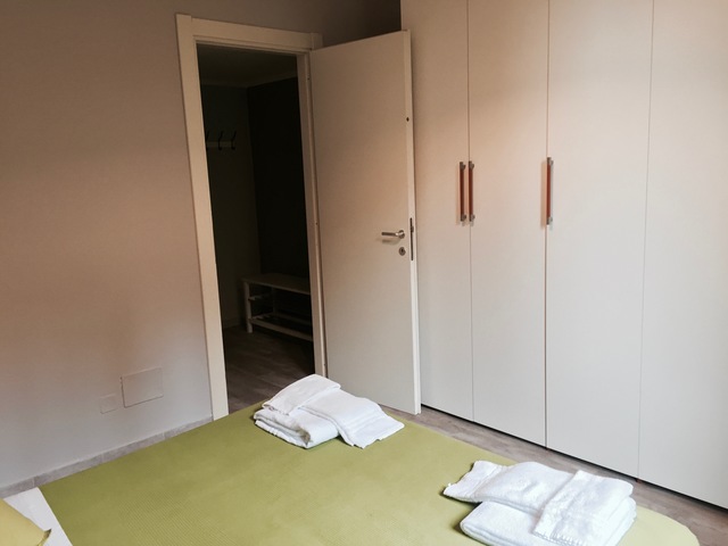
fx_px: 610
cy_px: 273
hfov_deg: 61.7
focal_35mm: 29
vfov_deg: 48.2
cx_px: 364
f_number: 2.2
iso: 125
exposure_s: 1/33
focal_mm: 4.15
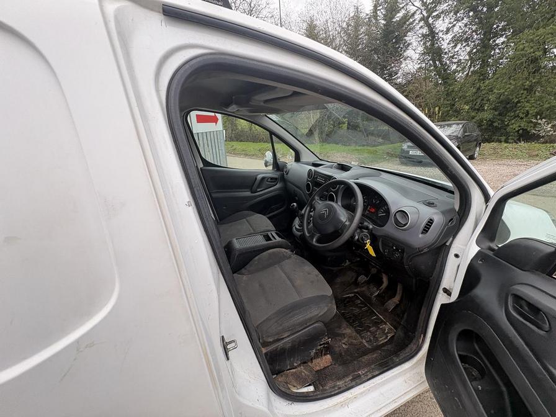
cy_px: 208
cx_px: 278
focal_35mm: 14
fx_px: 225
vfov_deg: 85.7
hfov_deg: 102.1
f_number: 2.2
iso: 40
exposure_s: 1/99
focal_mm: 2.22
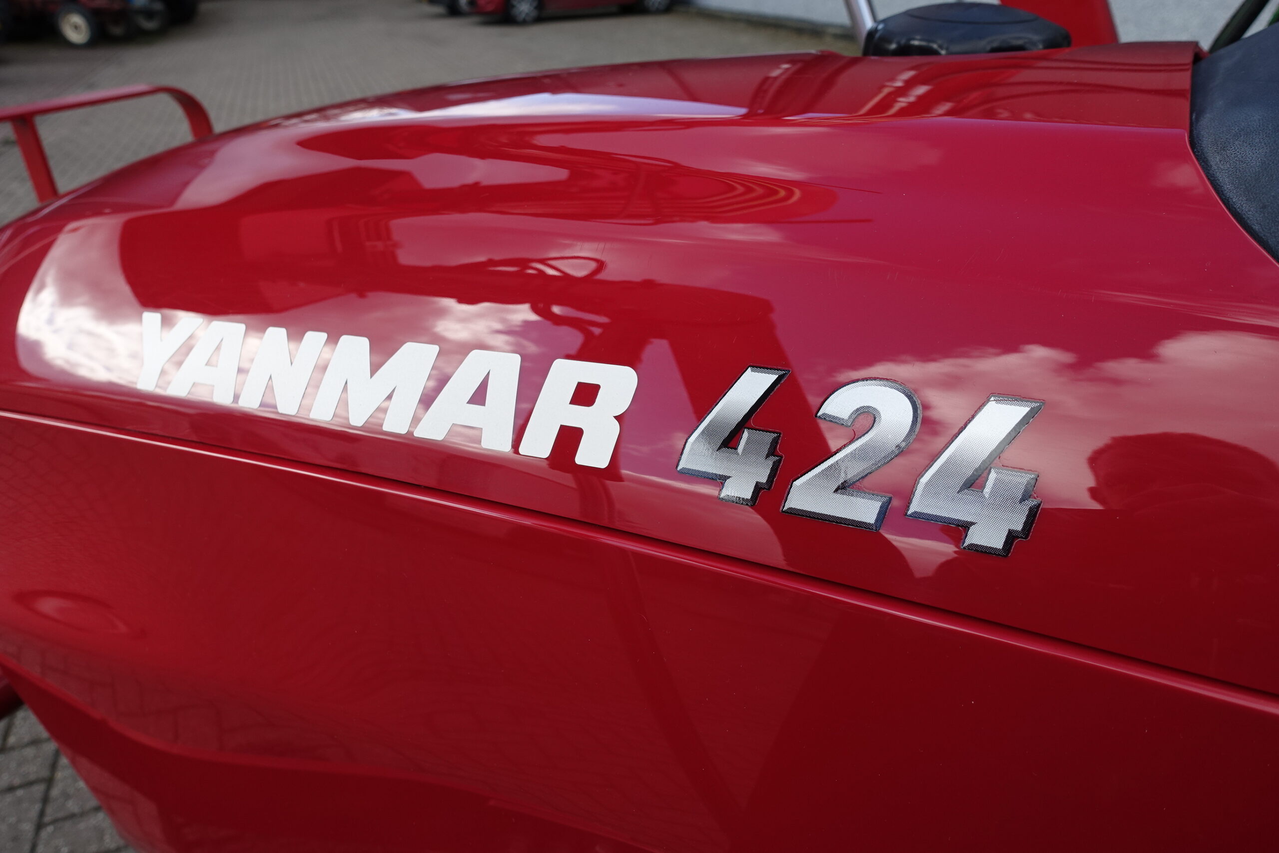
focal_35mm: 24
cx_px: 640
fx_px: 853
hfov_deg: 73.7
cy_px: 426
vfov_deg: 53.1
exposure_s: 1/400
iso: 125
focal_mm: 8.8
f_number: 4
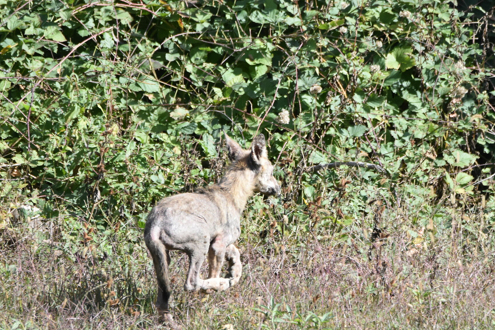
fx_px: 17325
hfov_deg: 1.6
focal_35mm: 1260
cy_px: 207
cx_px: 331
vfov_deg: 1.1
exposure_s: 1/800
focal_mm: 600
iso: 800
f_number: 7.1
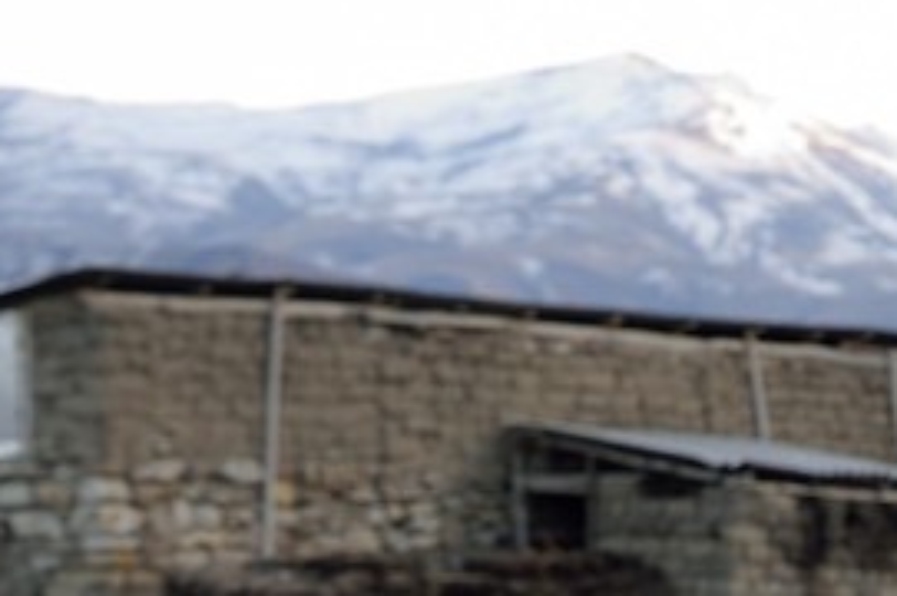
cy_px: 848
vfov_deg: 7.9
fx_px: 4256
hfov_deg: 9.9
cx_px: 2423
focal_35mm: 171
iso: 800
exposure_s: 1/60
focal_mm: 29
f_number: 7.1
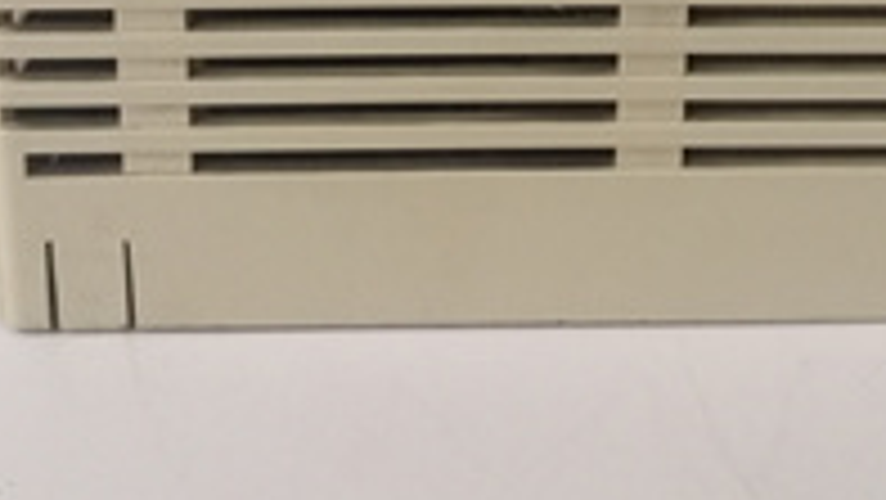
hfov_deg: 29.2
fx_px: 1692
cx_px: 567
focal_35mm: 72
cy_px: -232
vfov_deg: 15.6
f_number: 2.2
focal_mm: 3.81
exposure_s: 1/33.3
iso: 200
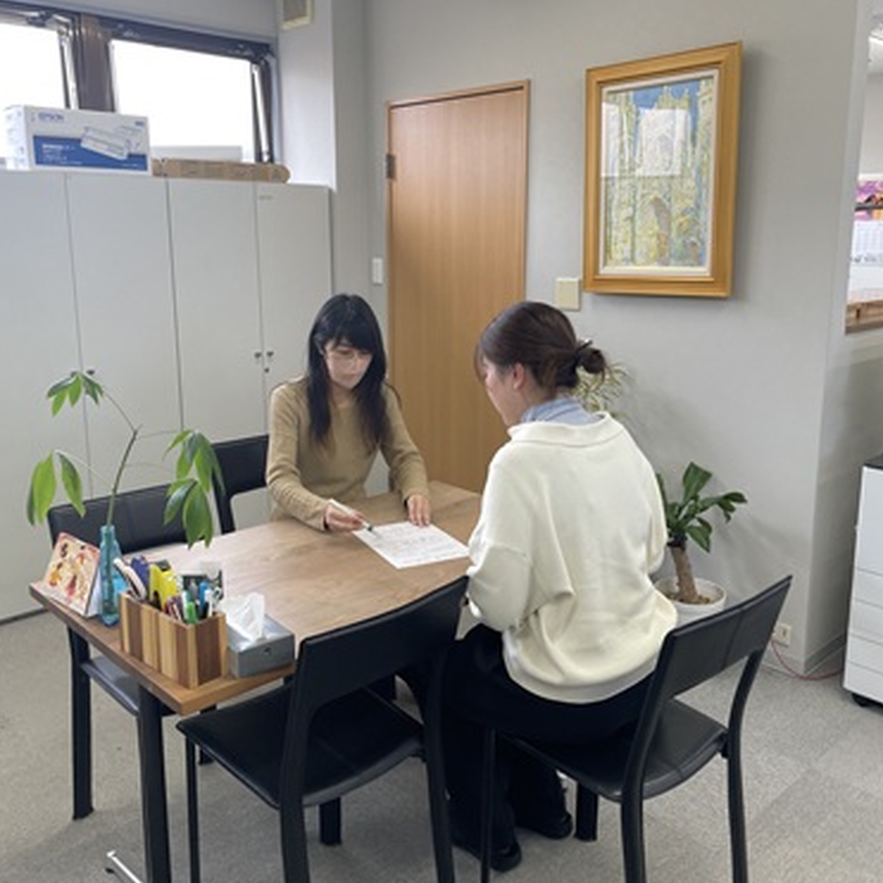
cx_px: 438
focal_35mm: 31
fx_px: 895
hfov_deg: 52.5
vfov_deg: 52.5
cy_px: 409
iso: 64
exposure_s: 1/100
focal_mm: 4.2
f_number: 1.6
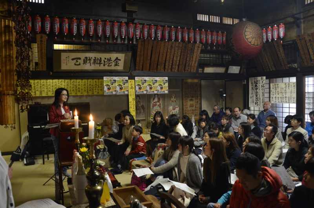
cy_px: 104
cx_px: 157
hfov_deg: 67.5
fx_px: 235
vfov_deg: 47.7
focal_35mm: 27
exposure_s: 1/25
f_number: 3.5
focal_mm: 18
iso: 1600
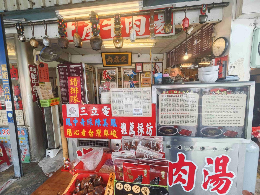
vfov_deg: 85.7
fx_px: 105
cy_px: 98
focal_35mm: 14
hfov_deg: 102.1
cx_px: 130
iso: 100
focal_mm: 2.03
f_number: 1.8
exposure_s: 1/120
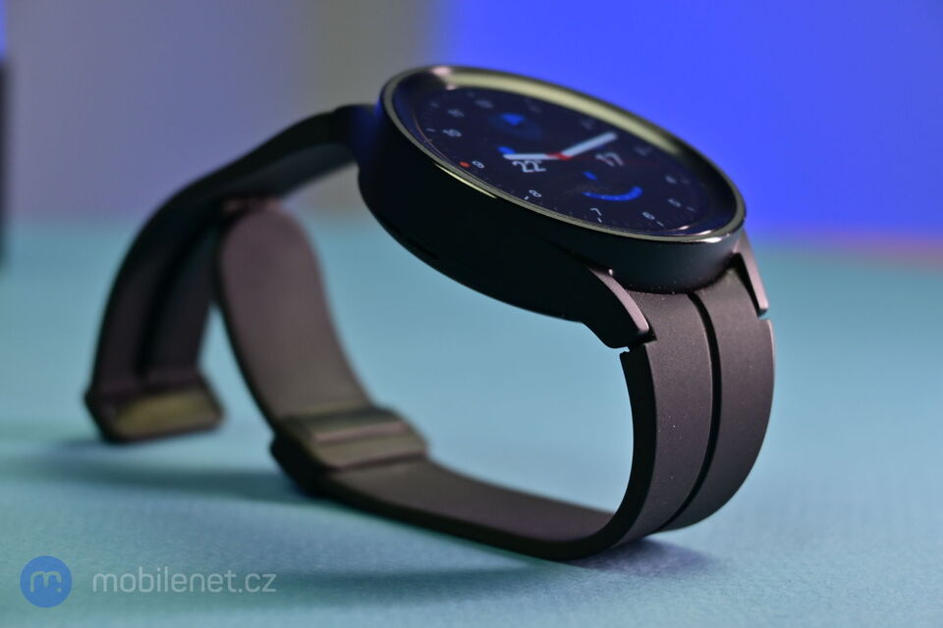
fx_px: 1689
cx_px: 472
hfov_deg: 31.2
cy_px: 314
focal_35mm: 64
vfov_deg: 21.1
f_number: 6.3
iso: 180
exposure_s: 1/60
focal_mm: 43
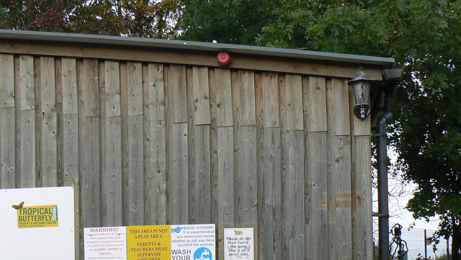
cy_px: 274
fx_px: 819
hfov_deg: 31.1
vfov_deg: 17.5
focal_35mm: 67
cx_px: 140
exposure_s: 1/125
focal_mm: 6
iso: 80
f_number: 4.5
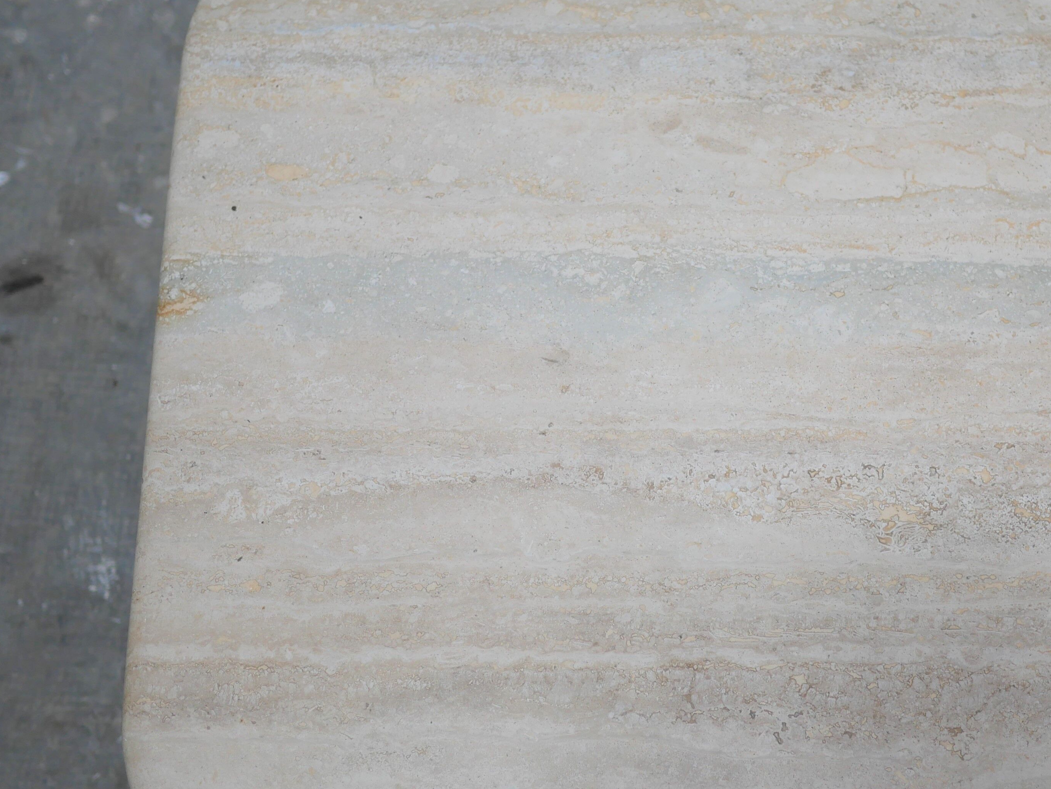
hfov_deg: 28.8
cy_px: 419
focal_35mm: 67
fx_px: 2035
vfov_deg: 21.9
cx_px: 701
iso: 200
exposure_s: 1/80
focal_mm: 20
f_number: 1.7
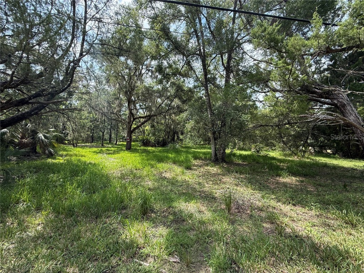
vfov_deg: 85.7
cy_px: 136
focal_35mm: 14
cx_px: 182
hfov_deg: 102.1
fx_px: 147
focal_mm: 2.22
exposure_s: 1/535
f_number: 2.2
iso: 64
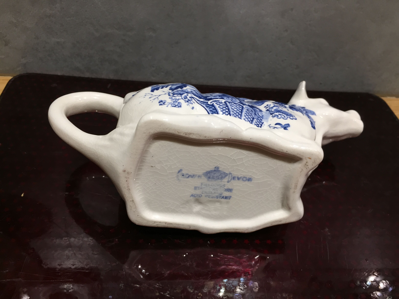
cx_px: 200
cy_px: 150
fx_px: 334
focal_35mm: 29
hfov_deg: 61.7
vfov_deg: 48.2
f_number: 2.2
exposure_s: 1/33
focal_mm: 4.15
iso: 80
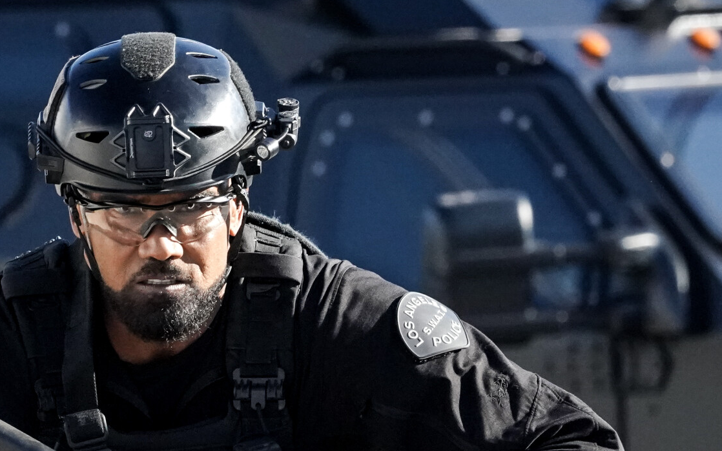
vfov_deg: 1.3
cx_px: 150
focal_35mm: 1012
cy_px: 399
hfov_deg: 2.1
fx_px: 19915
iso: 5000
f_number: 14
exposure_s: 1/1600
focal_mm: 370
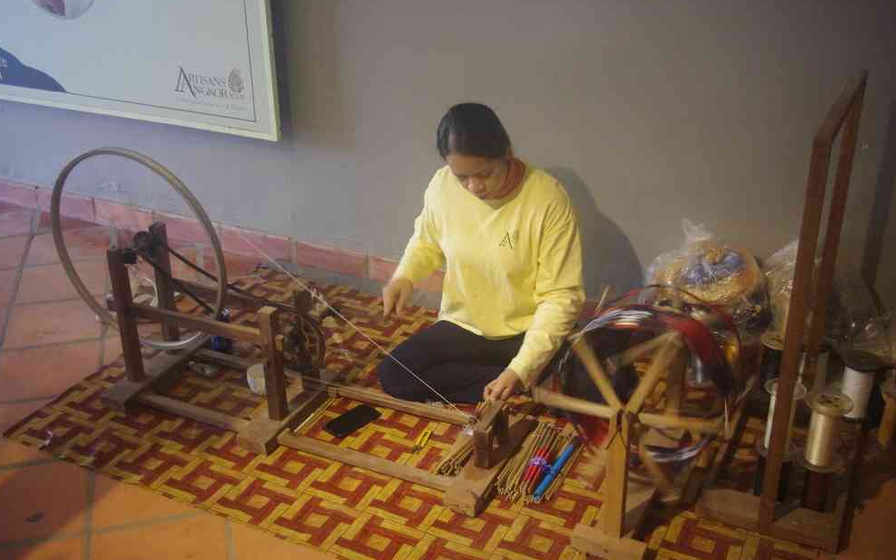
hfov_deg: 52.8
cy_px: 275
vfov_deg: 34.4
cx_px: 445
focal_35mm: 37
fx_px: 903
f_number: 4
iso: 3200
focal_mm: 24
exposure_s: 1/25
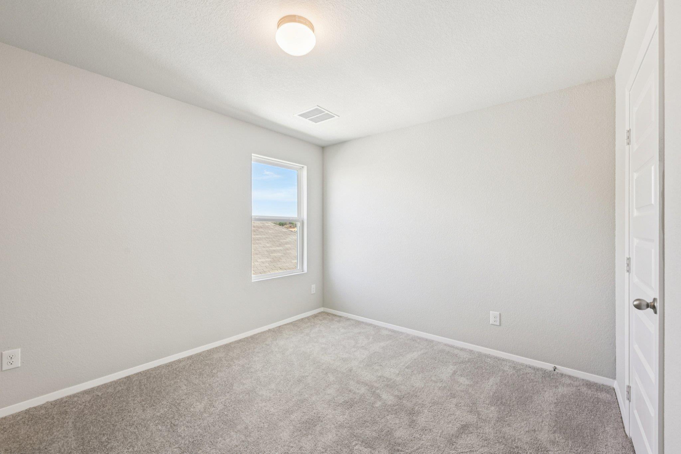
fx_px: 284
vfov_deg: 77.3
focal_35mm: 15
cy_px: 227
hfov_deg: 100.4
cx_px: 340
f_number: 8
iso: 125
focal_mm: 15
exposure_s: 1/15
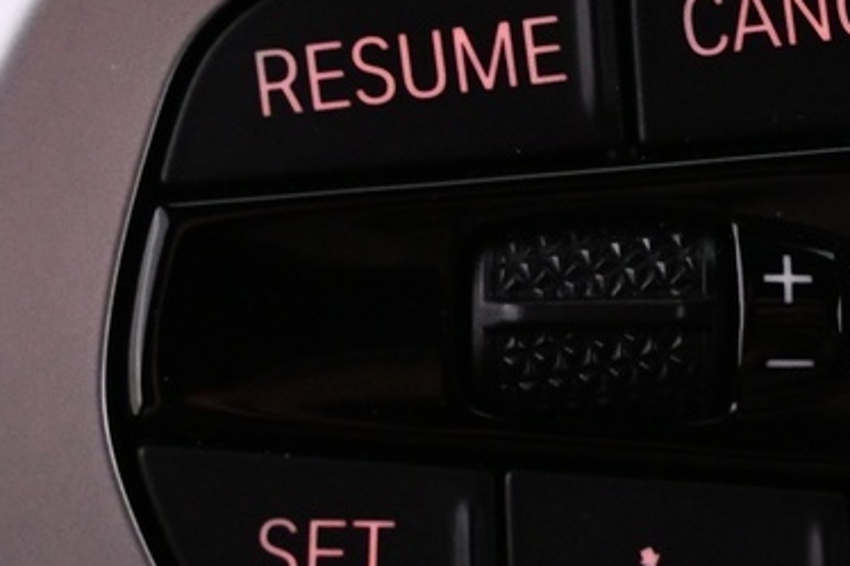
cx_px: 1202
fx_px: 3758
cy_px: 5
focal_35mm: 159
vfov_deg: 8.6
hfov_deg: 12.4
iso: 1600
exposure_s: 1/30
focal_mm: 24.5
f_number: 4.2
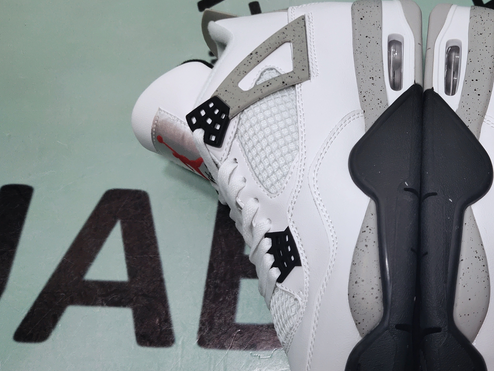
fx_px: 699
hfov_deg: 37.7
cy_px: 236
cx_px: 386
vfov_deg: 29.5
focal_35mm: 49
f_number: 1.79
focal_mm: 4.35
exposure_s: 1/100
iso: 54
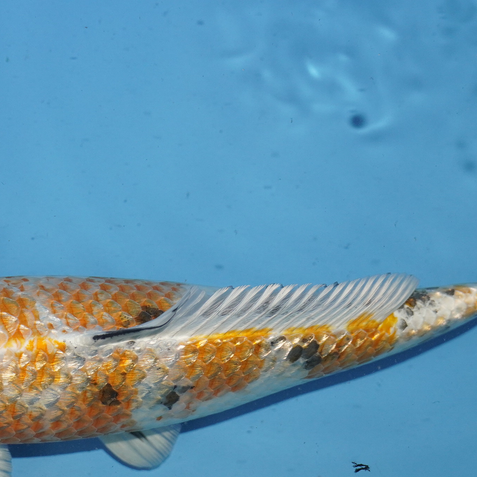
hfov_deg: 14.7
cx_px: 141
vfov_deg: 14.7
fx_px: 1840
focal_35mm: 118
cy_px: 349
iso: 800
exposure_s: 1/160
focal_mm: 42
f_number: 5
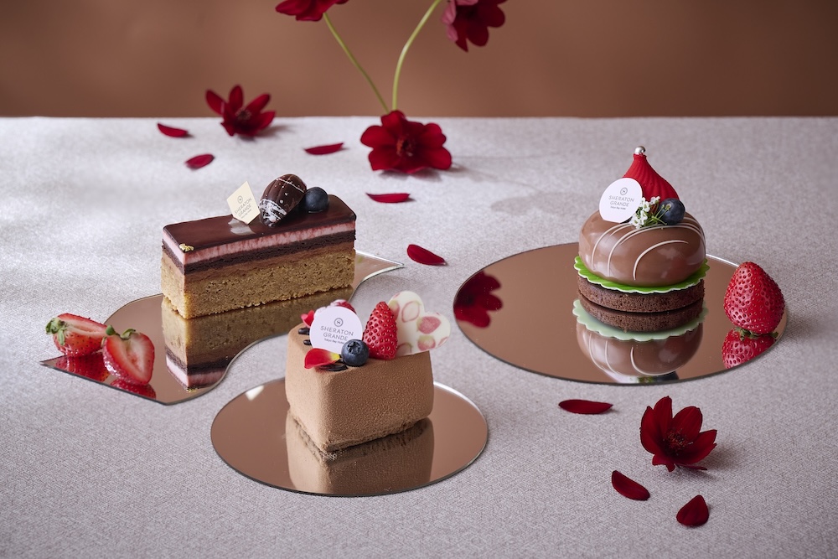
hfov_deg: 12.5
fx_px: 3841
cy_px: 280
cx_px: 419
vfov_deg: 8.3
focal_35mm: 165
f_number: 7.1
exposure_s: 1/160
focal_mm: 165
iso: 400
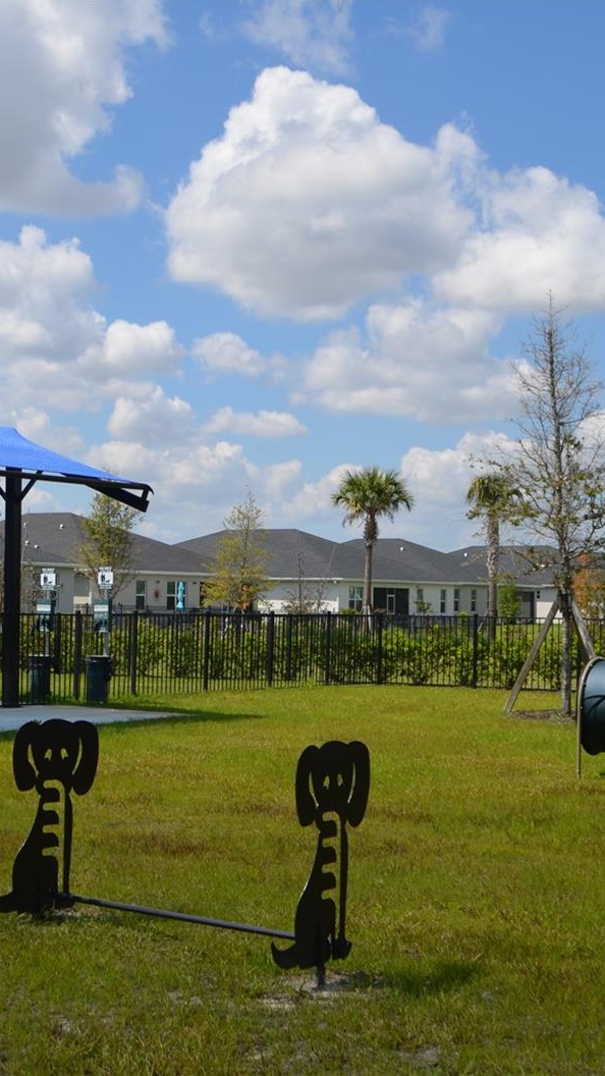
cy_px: 537
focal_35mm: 57
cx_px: 53
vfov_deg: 36.6
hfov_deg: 20.6
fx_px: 1626
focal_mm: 24
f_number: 8
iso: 100
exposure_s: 1/250
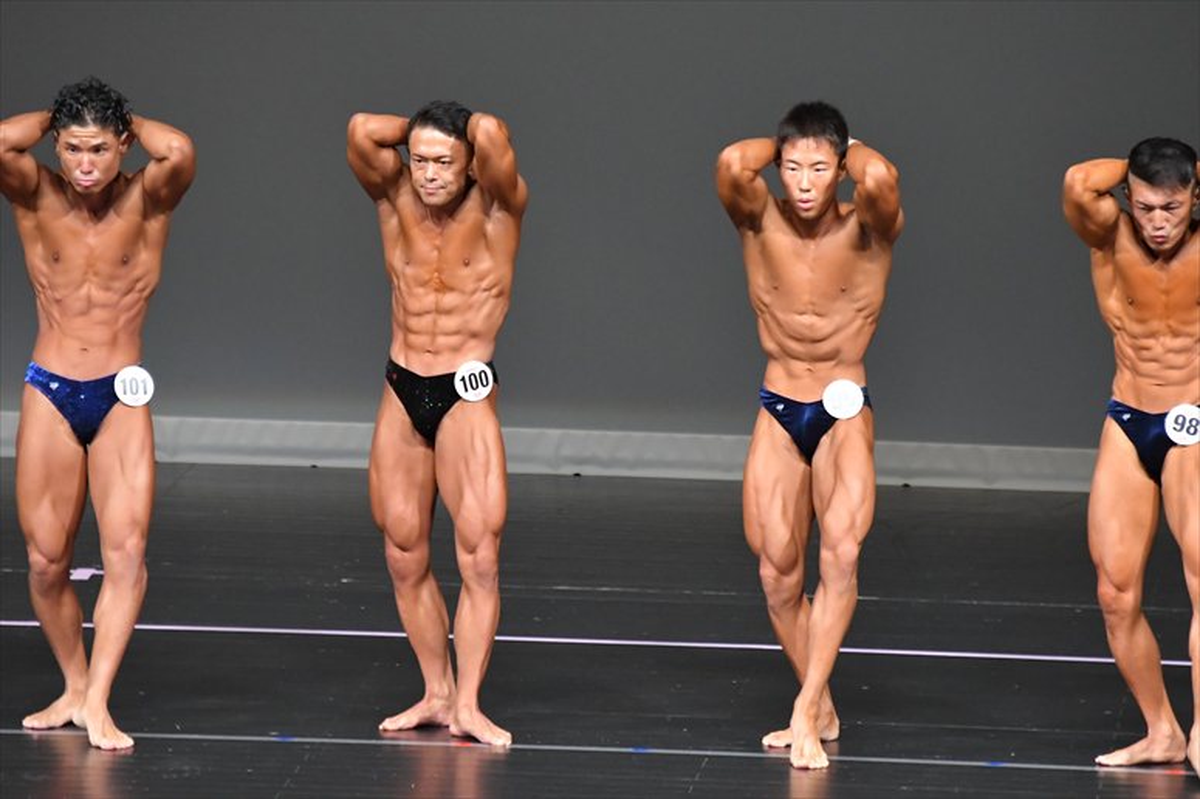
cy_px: 400
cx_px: 600
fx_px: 11495
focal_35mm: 345
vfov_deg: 4.0
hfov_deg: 6.0
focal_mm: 230
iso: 5000
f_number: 5.6
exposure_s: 1/400
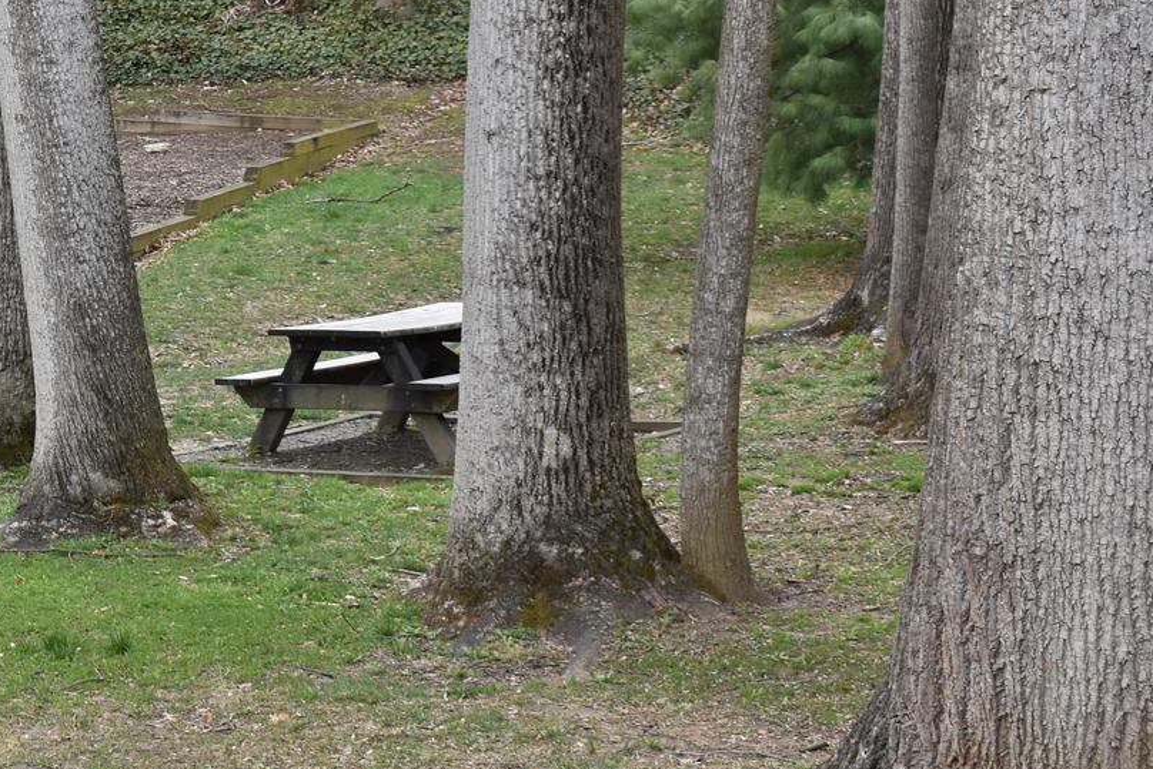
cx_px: -283
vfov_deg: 11.9
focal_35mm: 114
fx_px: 3652
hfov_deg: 17.0
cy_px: 75
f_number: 7.1
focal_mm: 30
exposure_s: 1/200
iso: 400
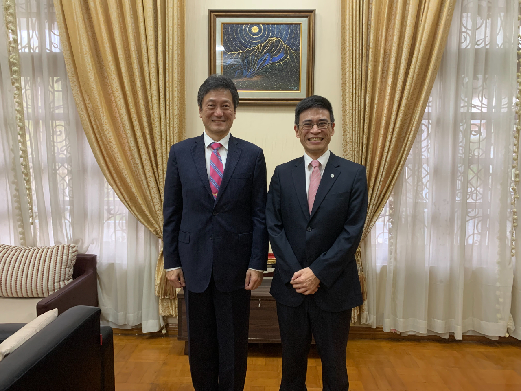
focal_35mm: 26
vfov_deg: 53.1
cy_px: 196
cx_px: 260
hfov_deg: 67.3
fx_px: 391
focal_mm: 4.25
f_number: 1.8
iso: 160
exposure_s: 1/50
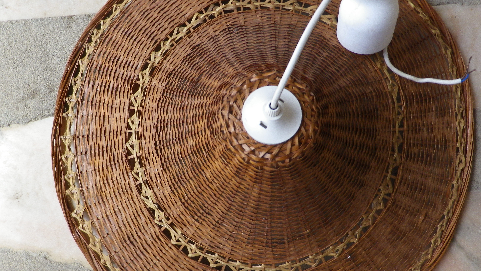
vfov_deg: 34.6
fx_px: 434
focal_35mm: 34
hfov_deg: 58.0
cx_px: 245
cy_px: 140
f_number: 3.5
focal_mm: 4.5
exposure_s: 1/160
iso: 80
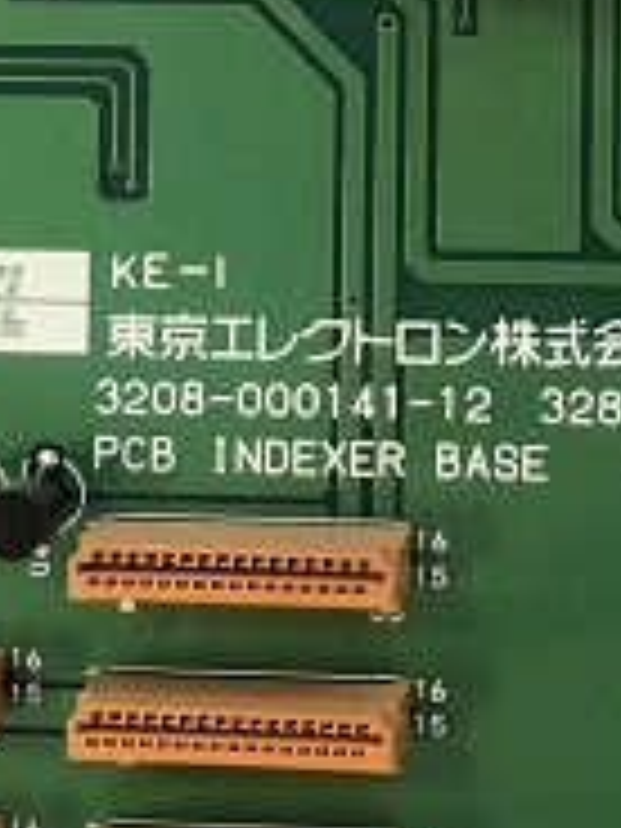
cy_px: -43
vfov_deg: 20.5
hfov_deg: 15.8
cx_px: 598
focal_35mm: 92
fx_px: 2201
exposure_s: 1/17
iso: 50
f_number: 1.8
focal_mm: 3.99
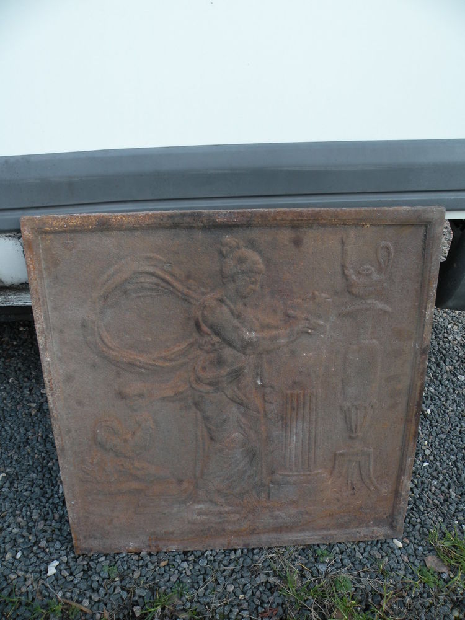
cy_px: 310
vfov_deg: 65.3
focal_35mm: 27
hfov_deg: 51.4
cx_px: 232
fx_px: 484
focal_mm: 4.7
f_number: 3.5
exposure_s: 1/99.1
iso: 64
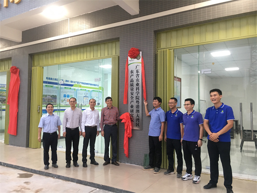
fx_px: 215
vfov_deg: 48.2
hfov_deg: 61.7
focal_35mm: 29
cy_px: 96
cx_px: 128
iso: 125
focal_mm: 4.15
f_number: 2.2
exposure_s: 1/33
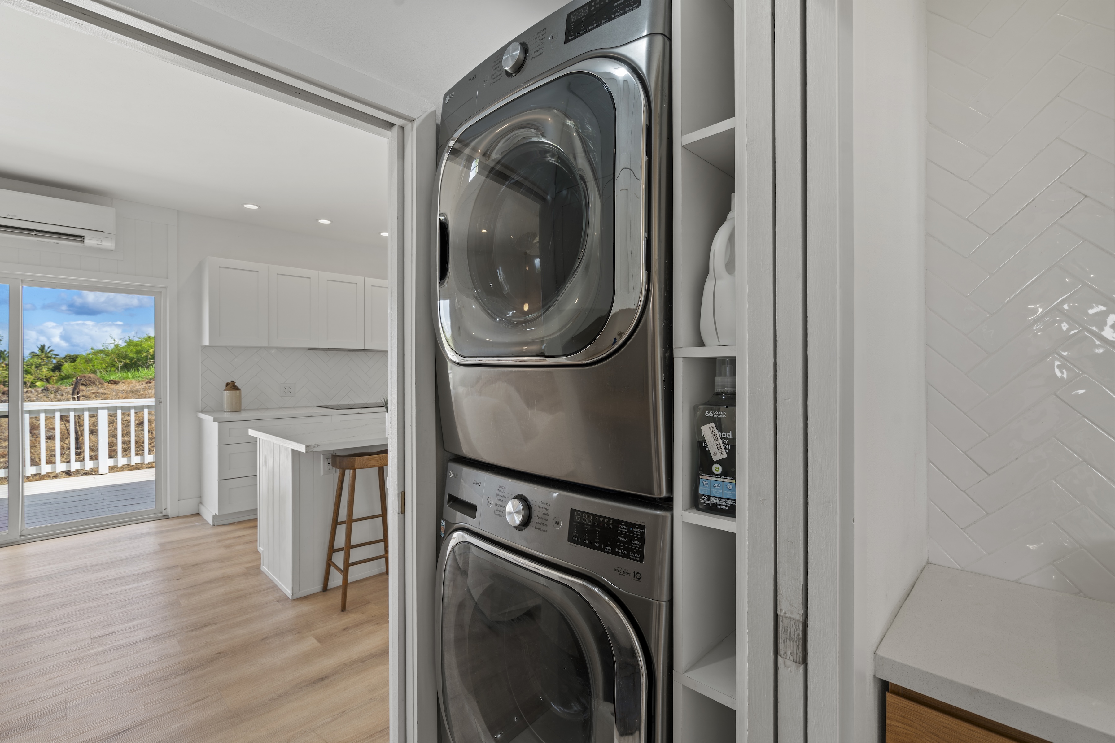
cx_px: 558
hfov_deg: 96.7
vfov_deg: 73.7
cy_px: 372
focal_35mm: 16
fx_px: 496
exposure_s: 1/3
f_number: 8
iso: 100
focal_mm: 16
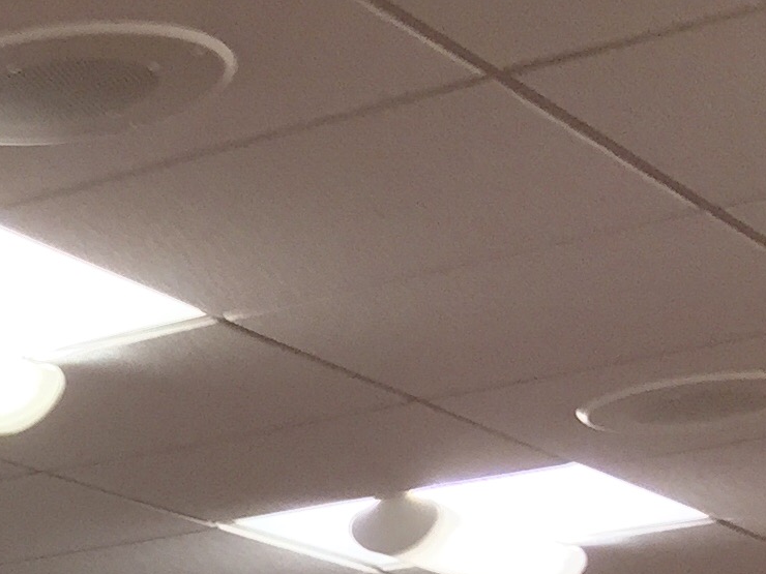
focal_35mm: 128
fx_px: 2832
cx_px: -687
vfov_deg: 10.4
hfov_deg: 13.5
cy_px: 1232
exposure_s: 1/30
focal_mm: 4.15
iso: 50
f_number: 2.2
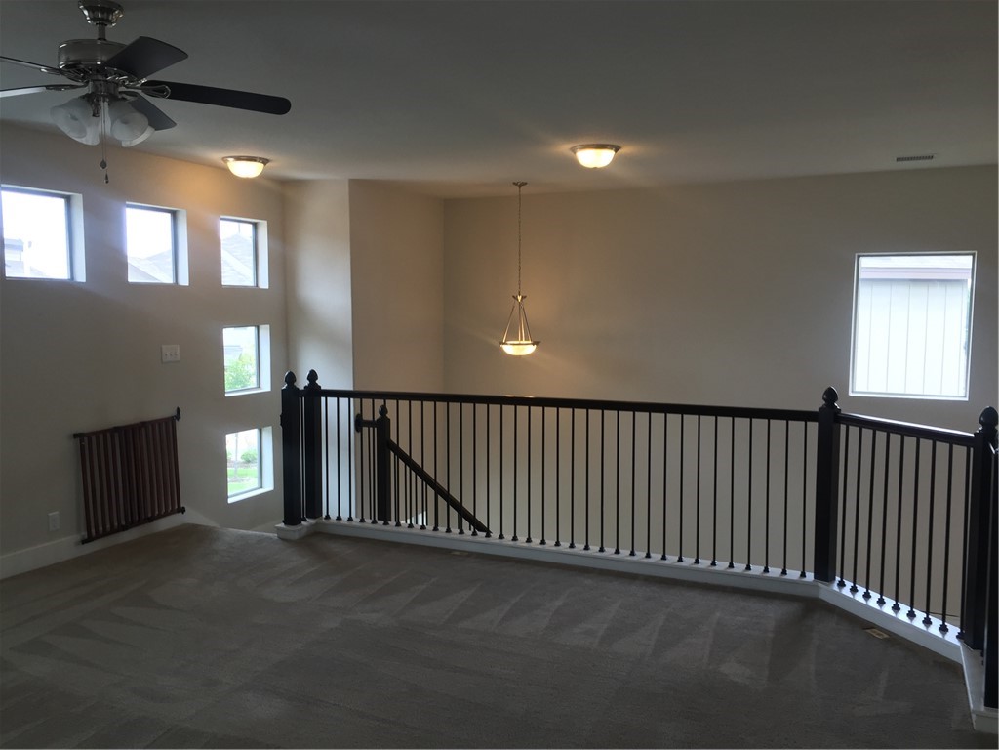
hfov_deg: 61.7
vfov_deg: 48.2
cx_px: 500
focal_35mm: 29
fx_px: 837
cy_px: 375
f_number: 2.2
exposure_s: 1/60
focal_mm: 4.15
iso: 40
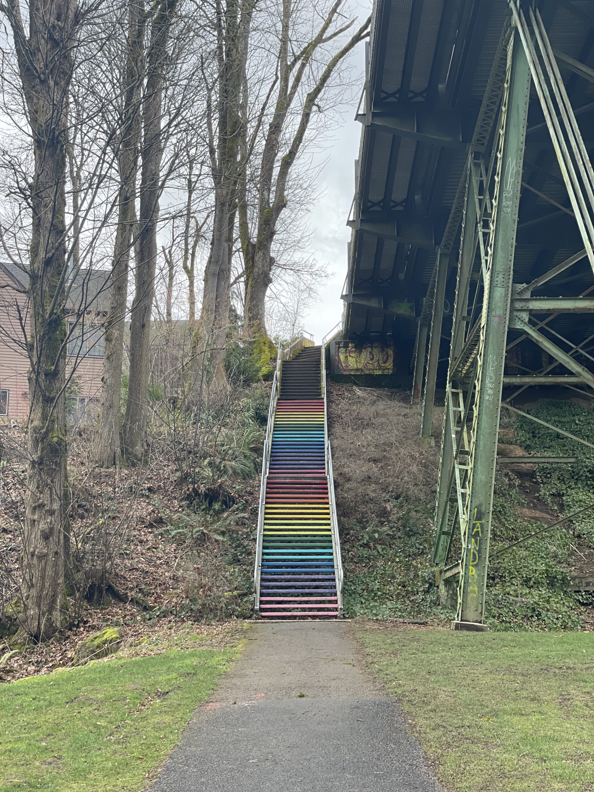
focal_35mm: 52
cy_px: 396
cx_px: 297
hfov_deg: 28.0
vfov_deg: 36.8
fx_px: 1190
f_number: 2
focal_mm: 6
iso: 32
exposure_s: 1/347
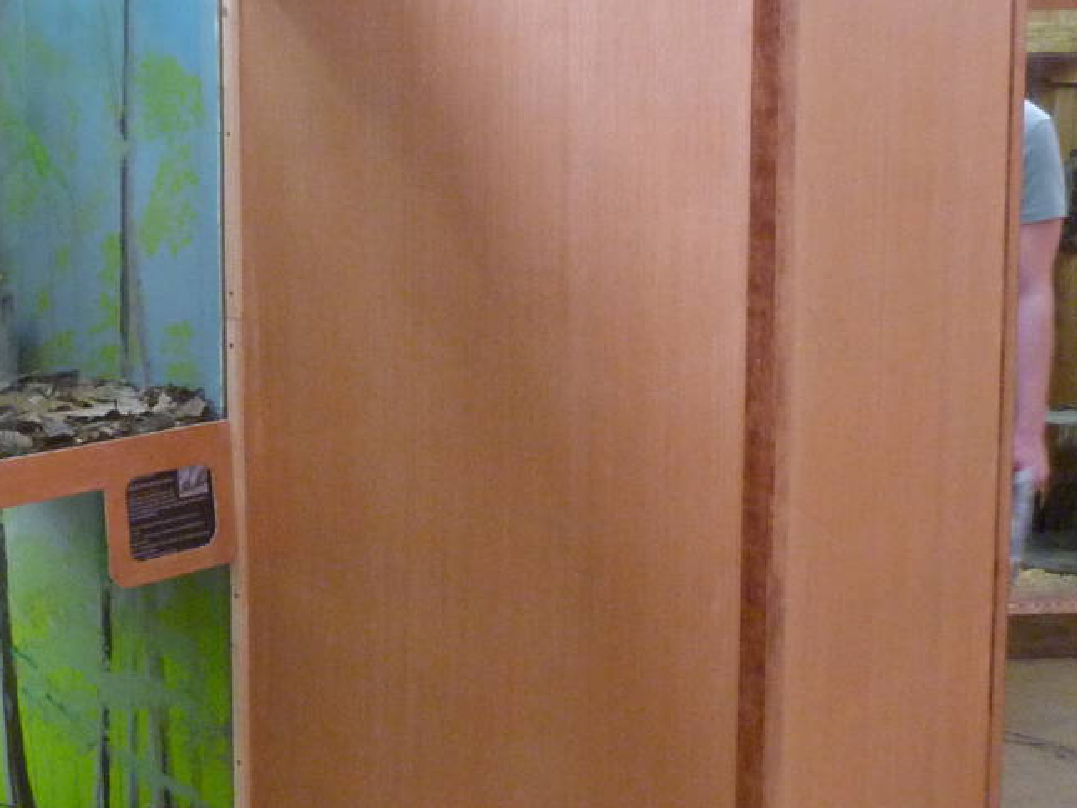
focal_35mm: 62
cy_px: 372
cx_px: 391
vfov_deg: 23.7
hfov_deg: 31.0
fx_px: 1929
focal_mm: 4.5
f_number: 2.8
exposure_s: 1/25
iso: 400
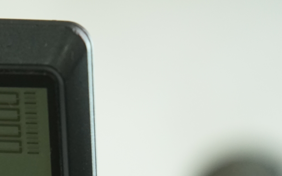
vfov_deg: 6.2
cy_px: 185
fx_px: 1629
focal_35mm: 212
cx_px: -64
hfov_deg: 9.7
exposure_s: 1/200
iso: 1600
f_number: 5.6
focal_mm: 70
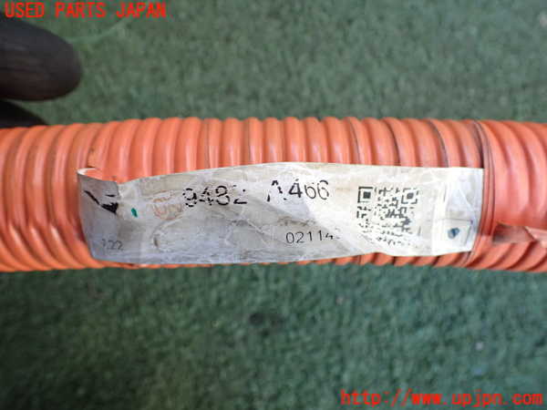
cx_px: 274
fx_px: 474
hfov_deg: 60.0
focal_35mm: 30
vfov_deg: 46.8
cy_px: 205
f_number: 2.3
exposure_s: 1/125
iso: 200
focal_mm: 5.4
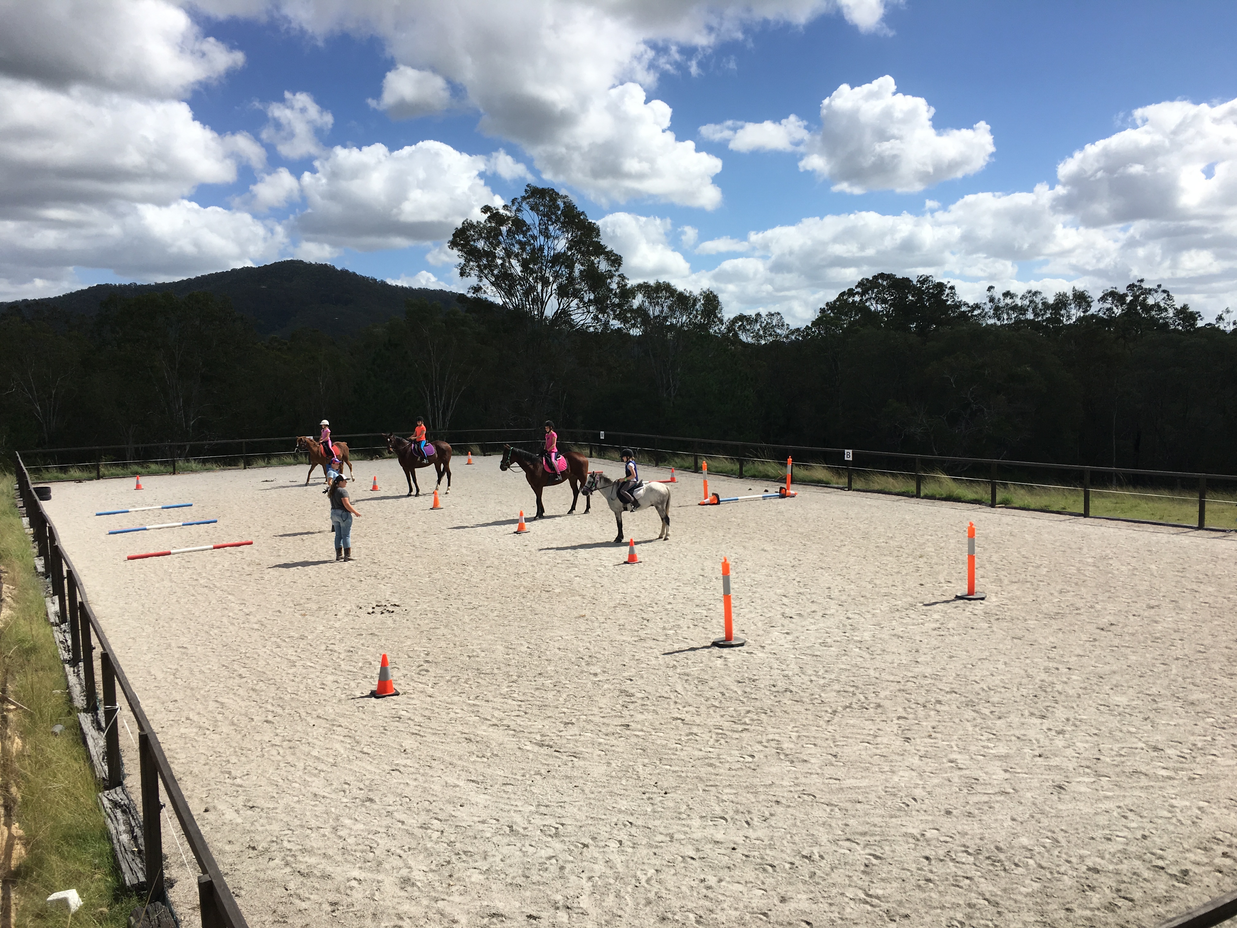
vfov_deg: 48.2
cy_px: 464
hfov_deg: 61.7
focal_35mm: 29
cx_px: 618
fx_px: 1036
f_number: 2.2
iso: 25
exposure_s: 1/2481
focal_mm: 4.15
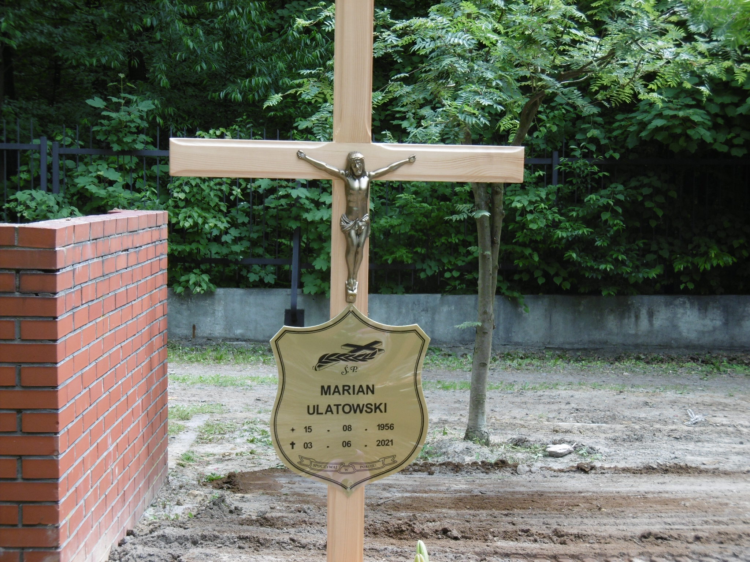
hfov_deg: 28.6
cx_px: 375
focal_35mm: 68
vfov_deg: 21.6
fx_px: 1473
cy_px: 281
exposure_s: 1/125
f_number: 4.4
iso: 100
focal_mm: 12.1
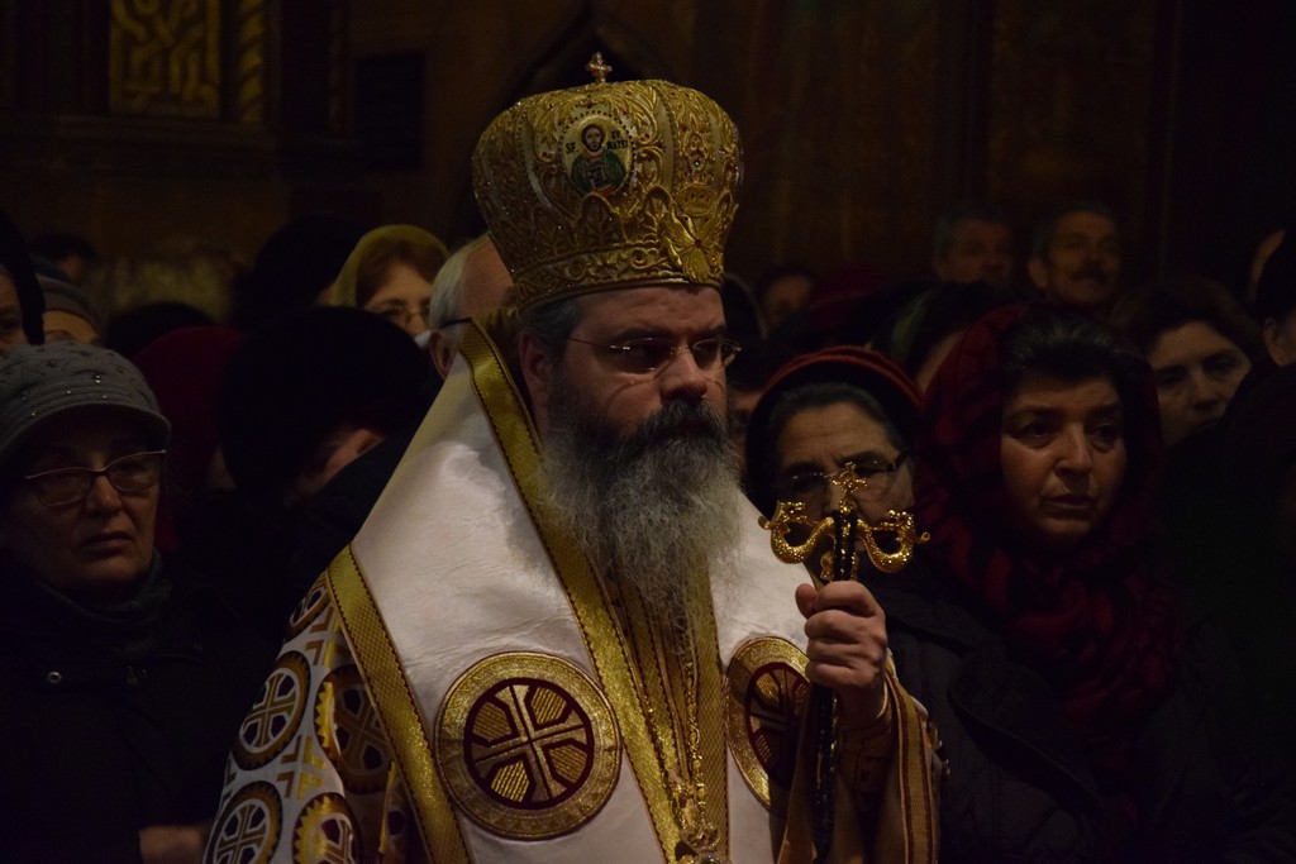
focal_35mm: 120
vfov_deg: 11.4
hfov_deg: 17.1
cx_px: 648
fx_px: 4320
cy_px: 432
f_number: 5.3
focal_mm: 80
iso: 3200
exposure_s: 1/80
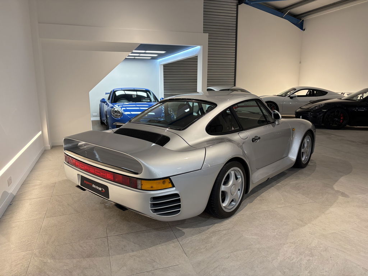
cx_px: 184
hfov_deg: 67.3
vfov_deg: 53.1
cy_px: 138
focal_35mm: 26
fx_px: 276
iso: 160
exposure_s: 1/59
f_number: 1.6
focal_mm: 5.96
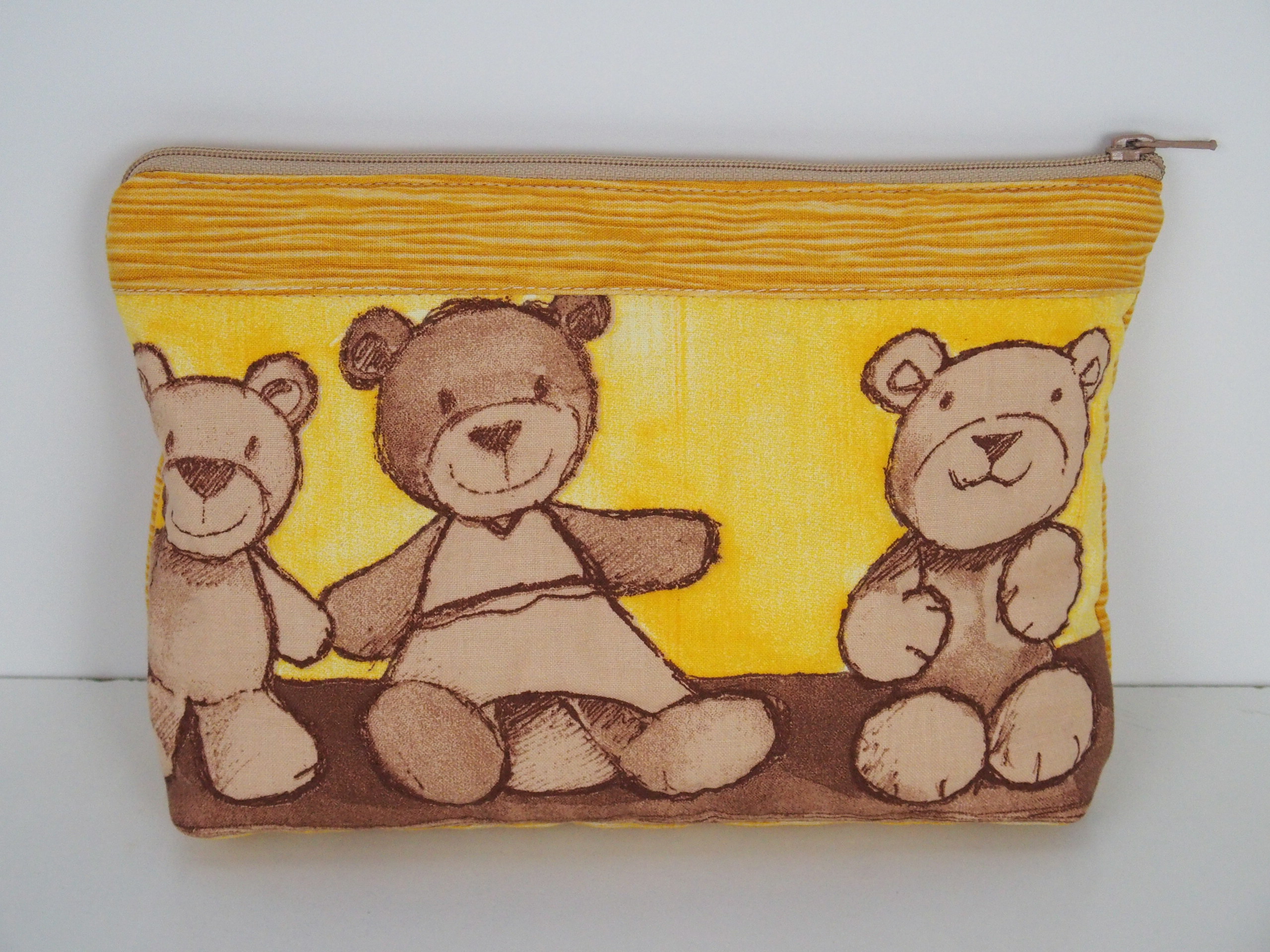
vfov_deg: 19.4
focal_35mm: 76
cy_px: 476
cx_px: 635
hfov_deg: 25.7
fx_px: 2788
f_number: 2.8
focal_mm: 16.1
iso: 640
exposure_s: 1/60
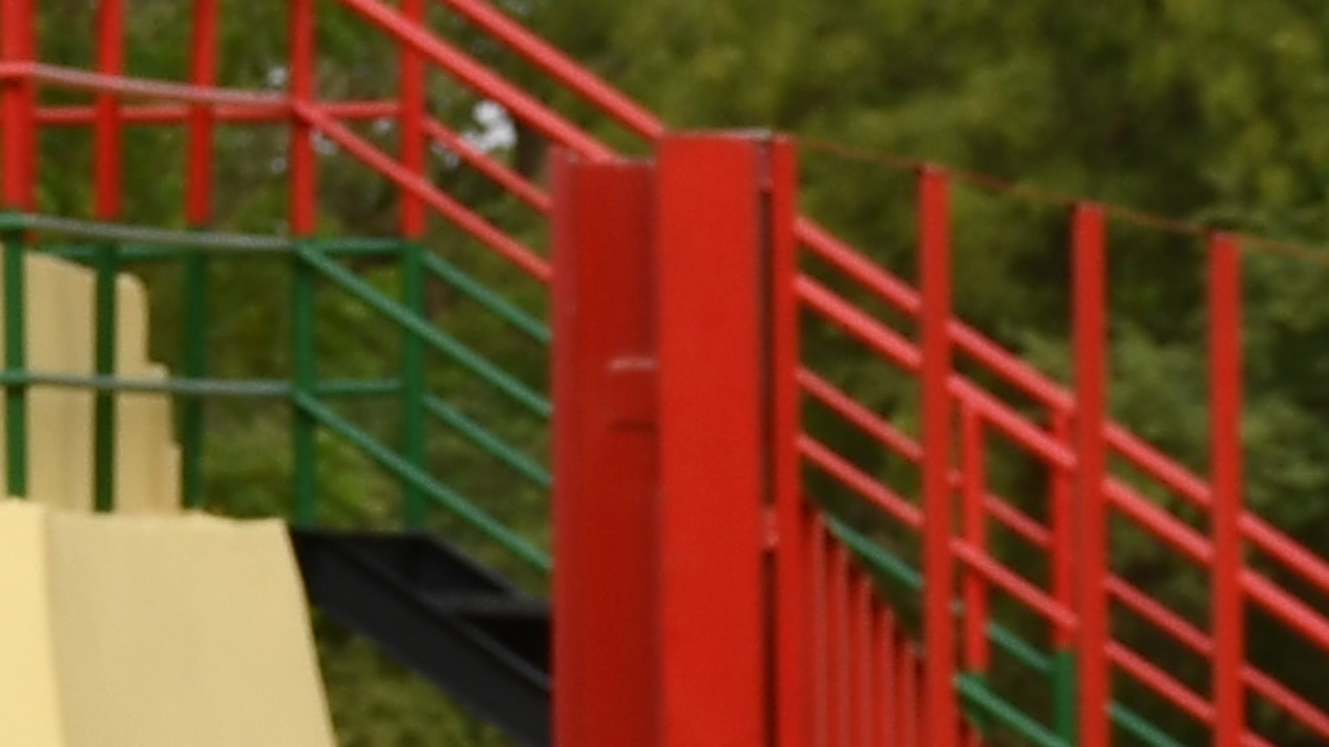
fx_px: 19731
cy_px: 204
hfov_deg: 3.8
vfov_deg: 2.2
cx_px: -1142
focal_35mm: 560
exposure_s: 1/320
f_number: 9
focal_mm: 50
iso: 100
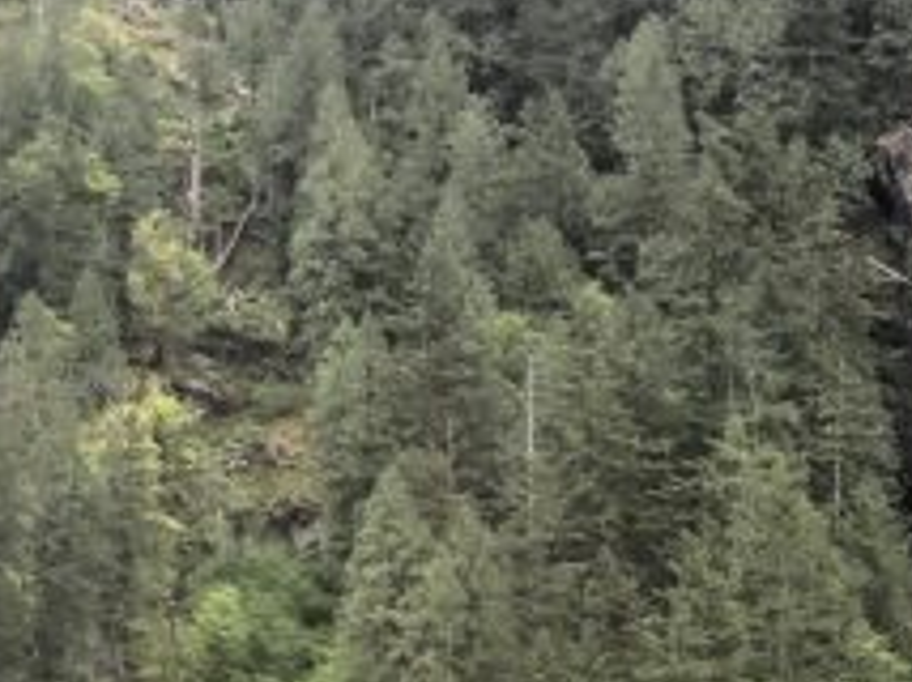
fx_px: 3526
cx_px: 226
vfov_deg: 11.0
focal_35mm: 134
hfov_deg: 14.7
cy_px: 656
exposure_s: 1/271
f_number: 1.8
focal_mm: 3.99
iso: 20
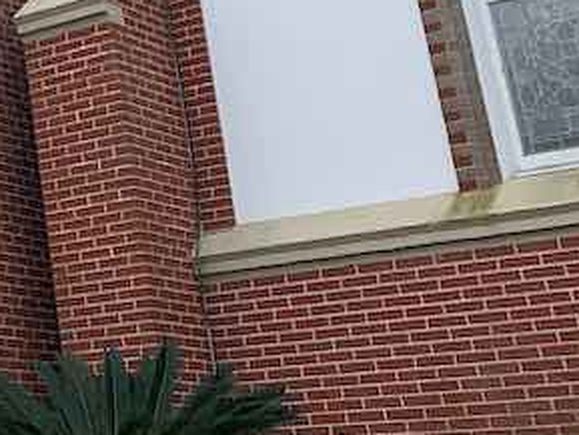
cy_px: -74
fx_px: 1506
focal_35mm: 90
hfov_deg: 18.6
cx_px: -353
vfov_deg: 15.9
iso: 25
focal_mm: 4.25
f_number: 1.8
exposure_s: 1/605
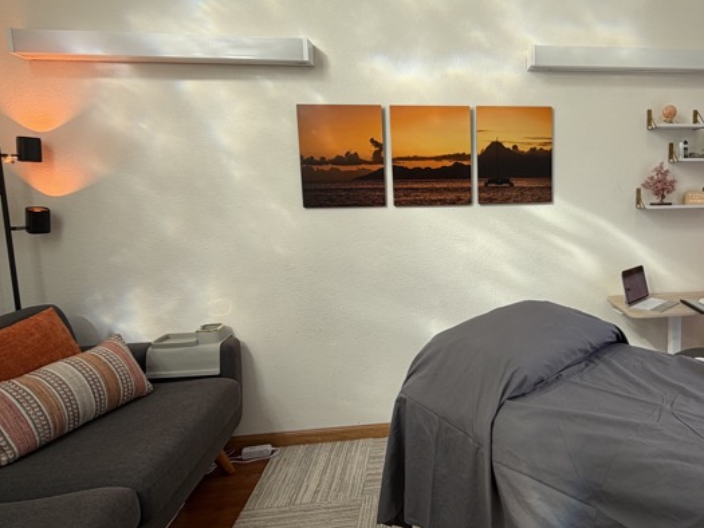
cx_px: 500
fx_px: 488
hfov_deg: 68.4
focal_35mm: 24
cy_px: 243
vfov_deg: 56.8
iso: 50
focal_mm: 2.22
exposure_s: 1/121
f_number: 2.2
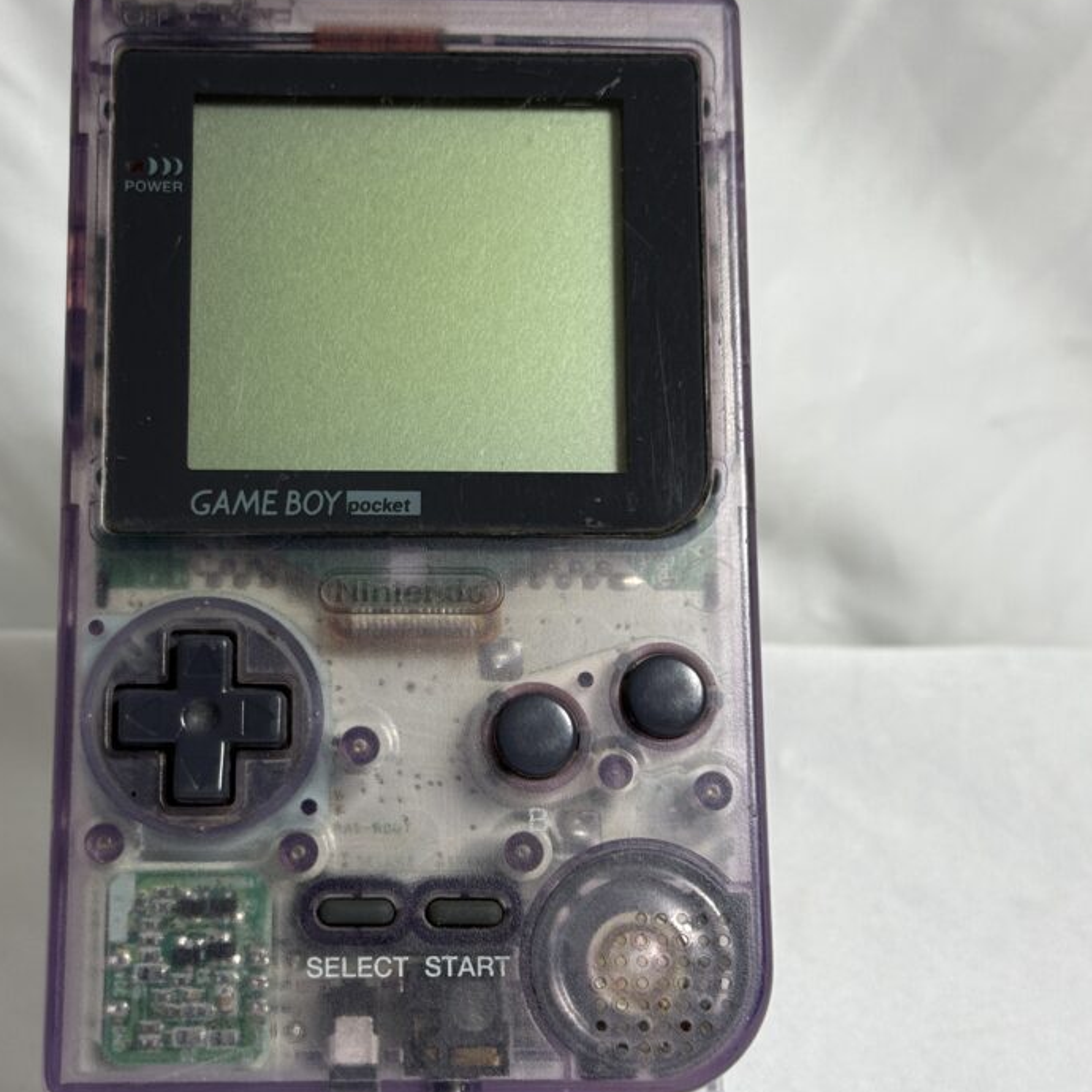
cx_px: 421
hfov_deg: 27.2
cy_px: 533
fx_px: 2248
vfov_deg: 27.3
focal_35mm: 63
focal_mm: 6.76
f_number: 1.78
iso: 64
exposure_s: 1/78
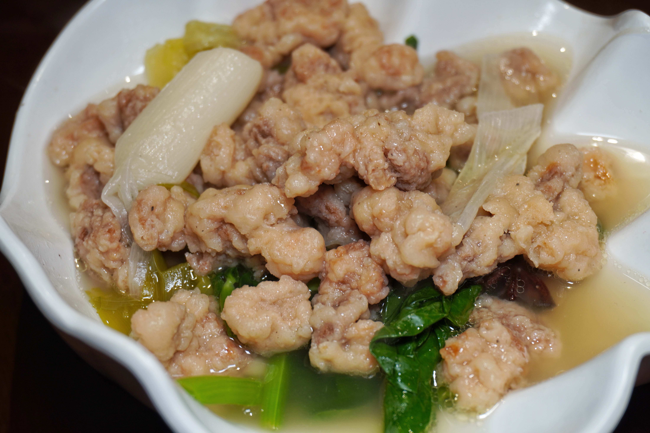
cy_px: 216
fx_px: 1056
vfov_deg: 23.2
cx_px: 325
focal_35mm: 58
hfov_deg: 34.2
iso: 160
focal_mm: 39
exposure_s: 1/60
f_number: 5.6
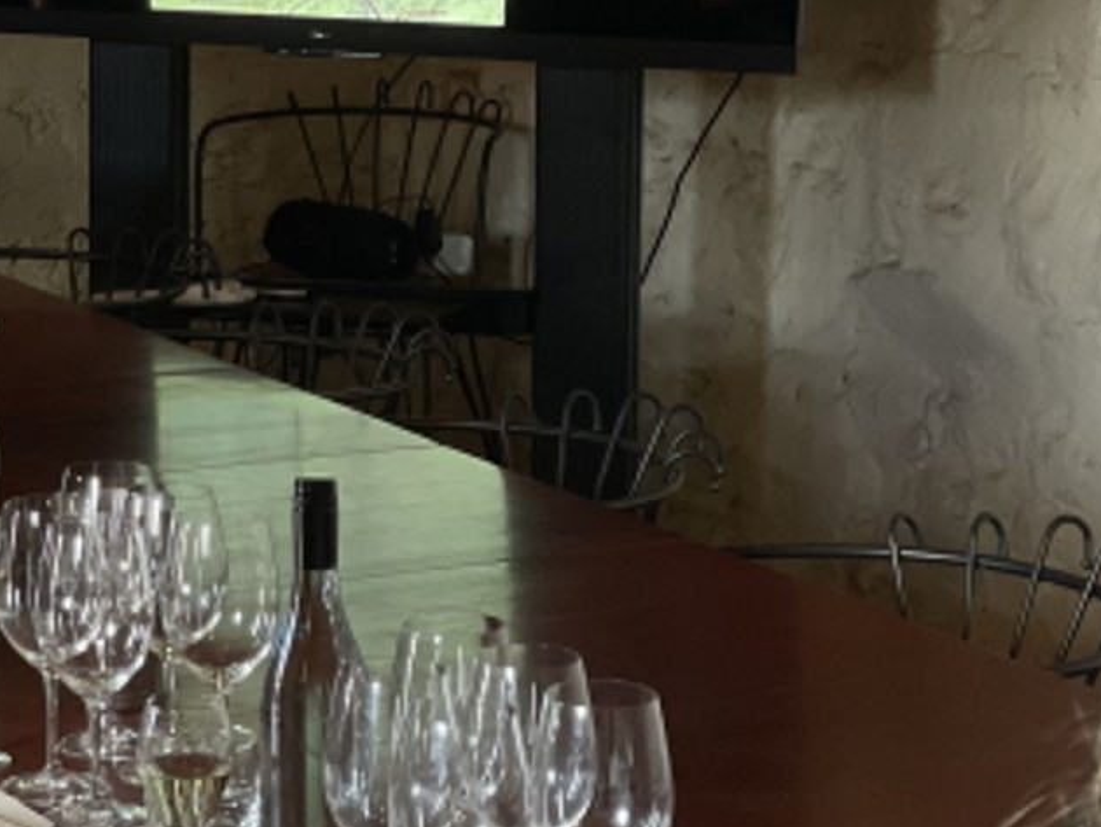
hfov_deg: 14.7
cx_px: 19
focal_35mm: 132
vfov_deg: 11.2
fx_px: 4200
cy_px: 290
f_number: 2
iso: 160
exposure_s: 1/100
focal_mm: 6
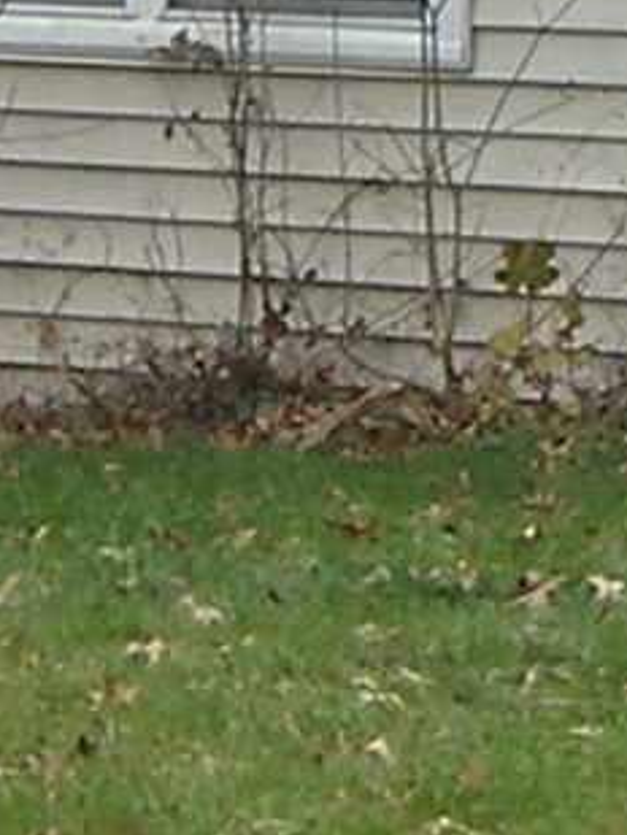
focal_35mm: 368
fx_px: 8881
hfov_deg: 4.0
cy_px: -154
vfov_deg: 5.4
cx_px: -154
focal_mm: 7.8
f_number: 3.2
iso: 50
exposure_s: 1/80
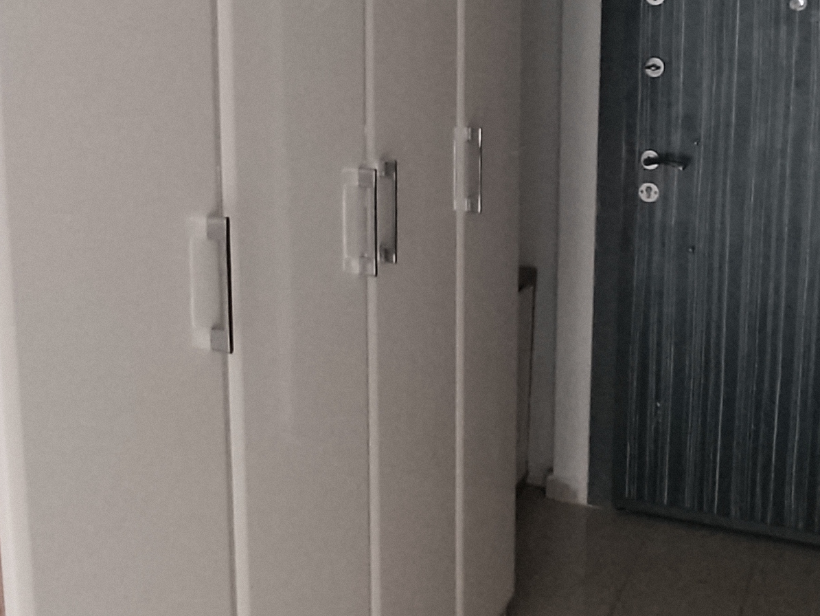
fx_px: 971
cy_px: 153
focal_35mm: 41
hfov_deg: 45.6
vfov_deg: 34.4
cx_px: 486
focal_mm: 1.6
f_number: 2.2
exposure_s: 1/24
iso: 332
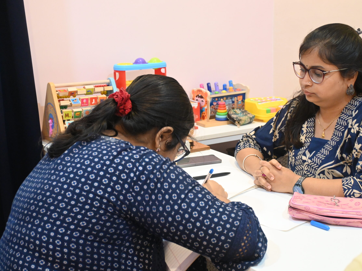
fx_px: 547
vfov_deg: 27.9
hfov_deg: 36.6
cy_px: 135
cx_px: 190
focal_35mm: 52
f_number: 5
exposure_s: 1/80
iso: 3200
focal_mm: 31.5
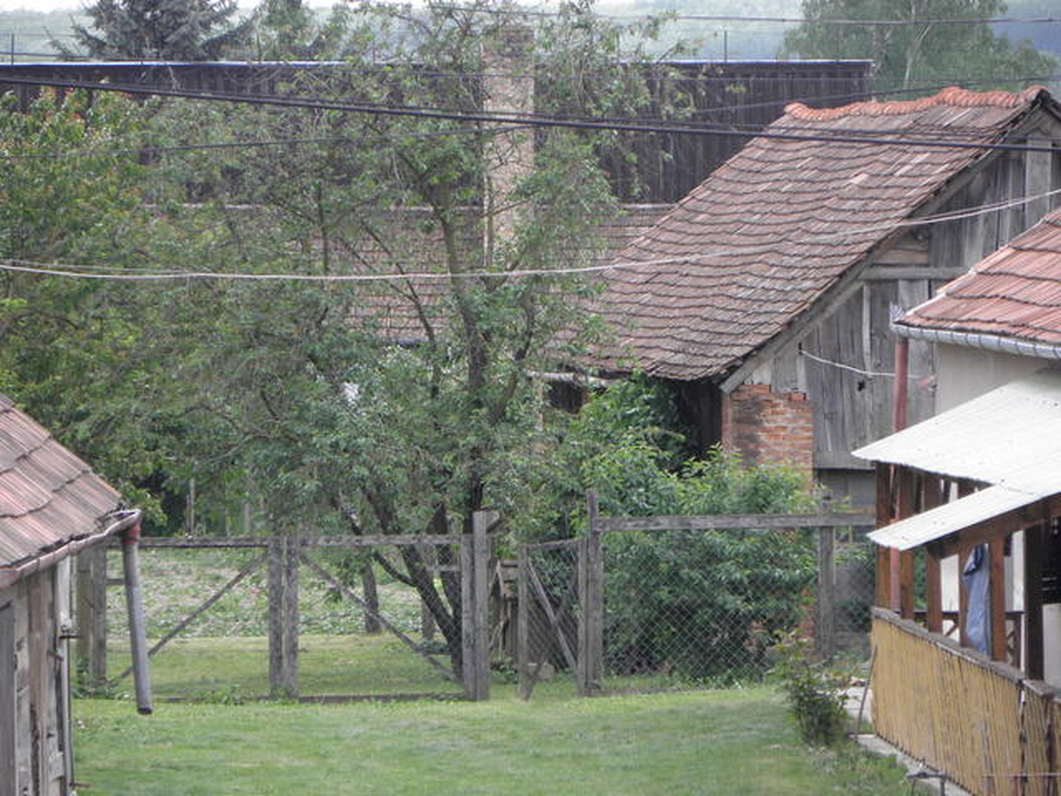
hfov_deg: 6.6
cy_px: 398
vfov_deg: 4.9
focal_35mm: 301
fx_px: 9226
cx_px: 530
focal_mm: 53.66
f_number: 4.5
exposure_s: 1/160
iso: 125
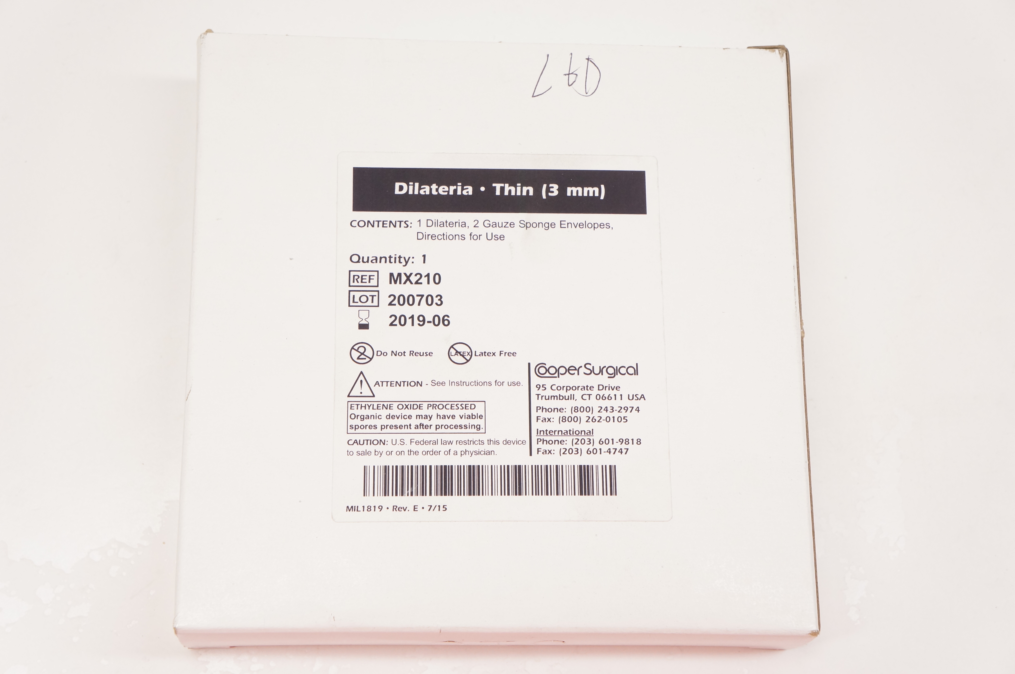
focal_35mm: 56
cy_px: 337
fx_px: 1563
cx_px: 508
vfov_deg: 24.3
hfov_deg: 36.0
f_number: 7.1
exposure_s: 1/100
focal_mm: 37
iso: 800
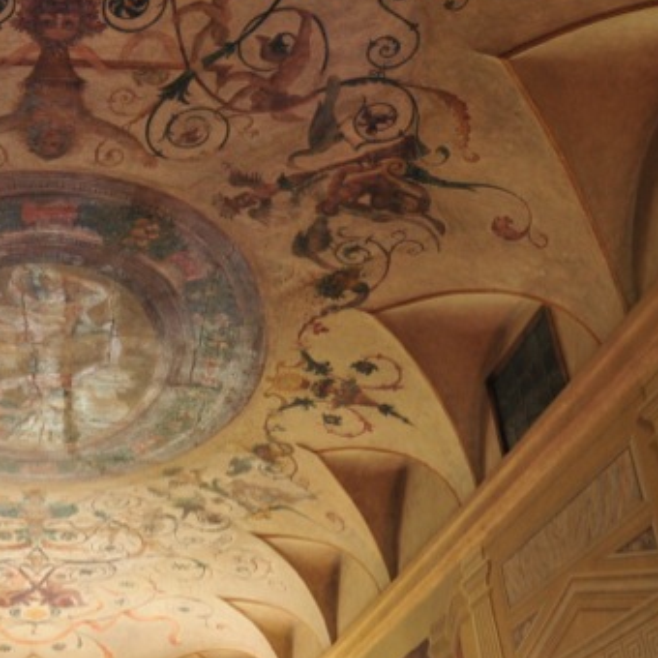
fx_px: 968
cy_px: 552
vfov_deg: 36.0
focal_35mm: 45
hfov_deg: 35.0
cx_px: 43
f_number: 7.1
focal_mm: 12
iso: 400
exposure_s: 1/15
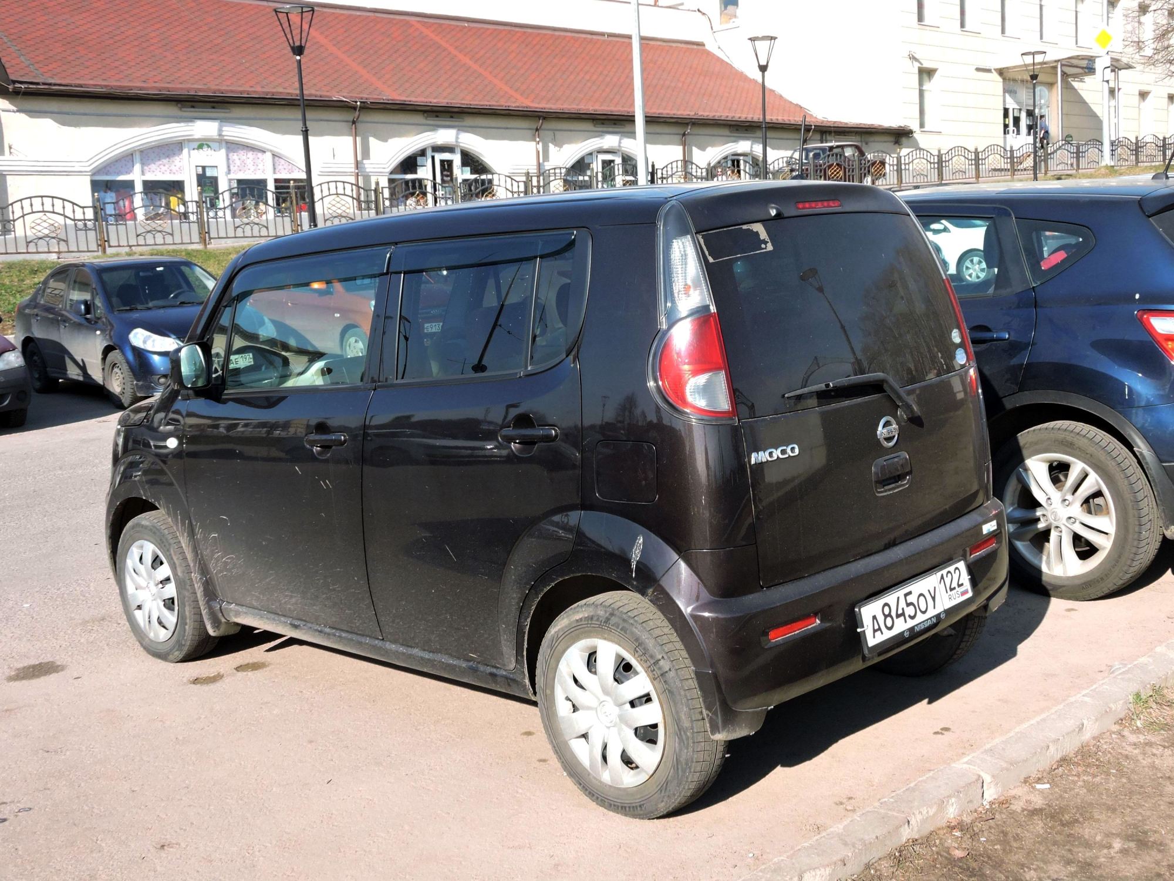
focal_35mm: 35
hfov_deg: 52.6
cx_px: 587
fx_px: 1187
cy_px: 440
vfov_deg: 40.7
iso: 100
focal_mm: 6.3
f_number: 3.8
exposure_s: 1/400
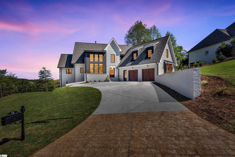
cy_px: 78
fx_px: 104
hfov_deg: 96.7
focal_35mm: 16
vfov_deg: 73.7
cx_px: 118
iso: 160
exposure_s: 1/320
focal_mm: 16
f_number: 9
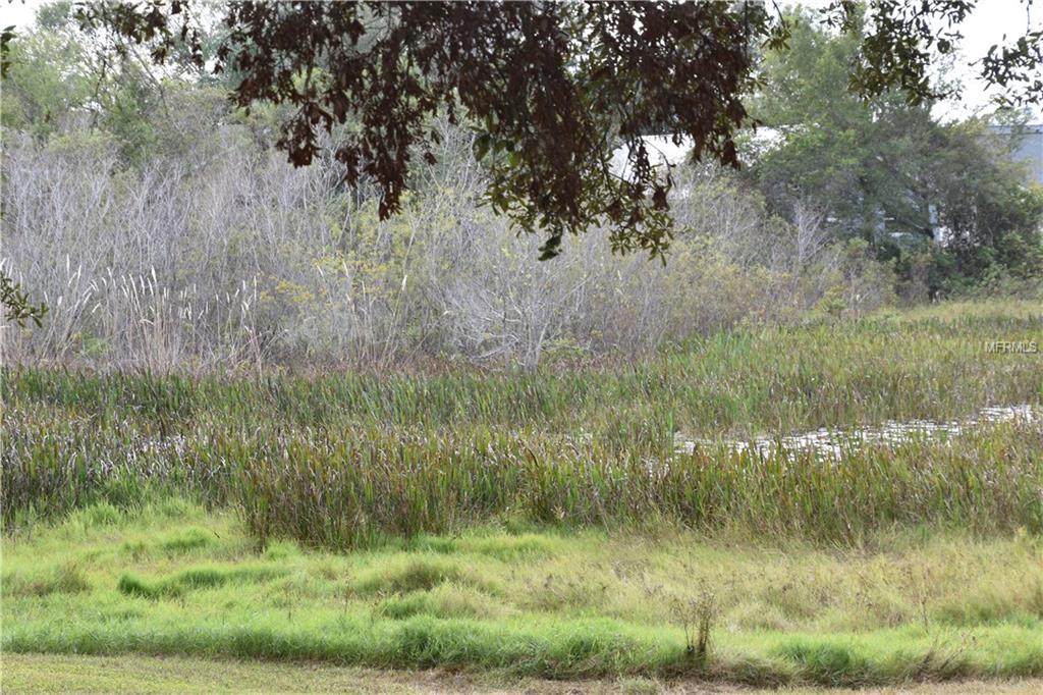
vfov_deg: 15.7
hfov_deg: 23.4
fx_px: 2520
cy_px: 348
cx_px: 522
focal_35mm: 87
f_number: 6.3
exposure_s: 1/160
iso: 400
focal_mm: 58
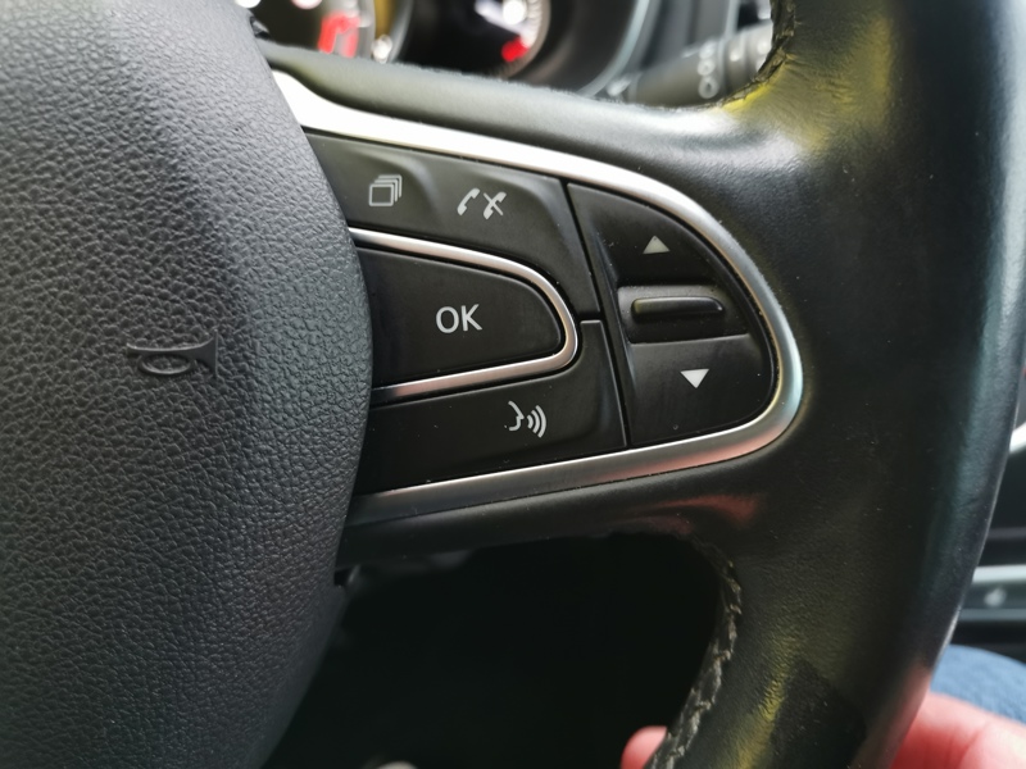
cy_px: 384
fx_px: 800
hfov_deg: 65.3
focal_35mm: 27
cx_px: 513
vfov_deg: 51.4
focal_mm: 5.58
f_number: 1.8
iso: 250
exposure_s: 1/33.3
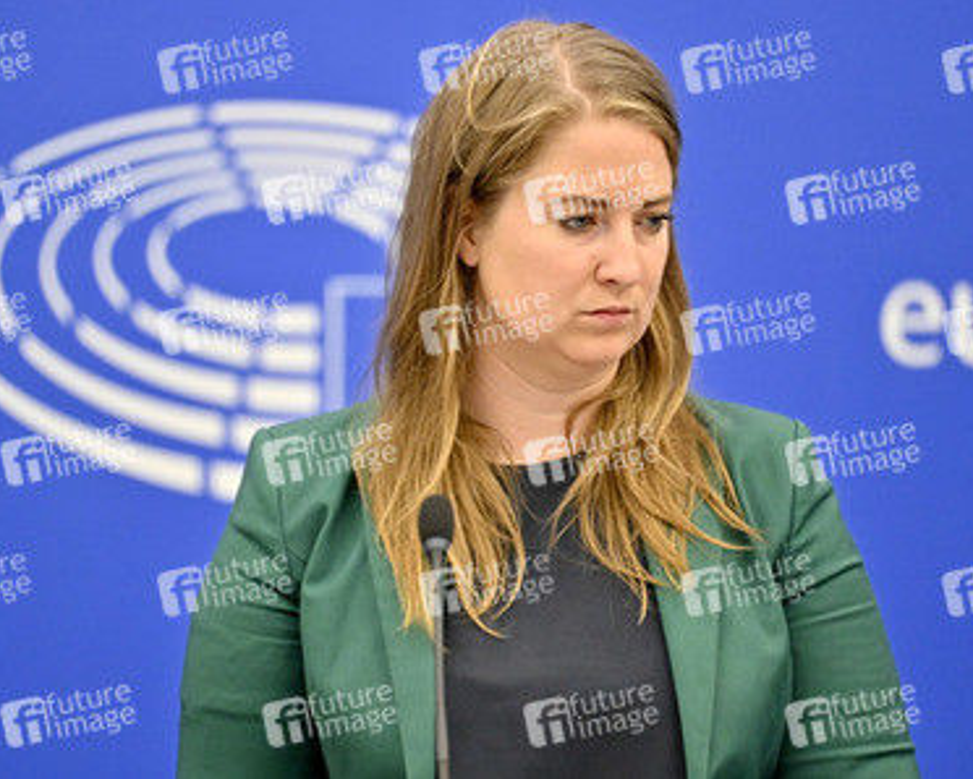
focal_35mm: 227
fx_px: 6540
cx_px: 521
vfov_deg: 6.8
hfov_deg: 8.5
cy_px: 390
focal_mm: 200
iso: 5000
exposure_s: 1/640
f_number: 2.8
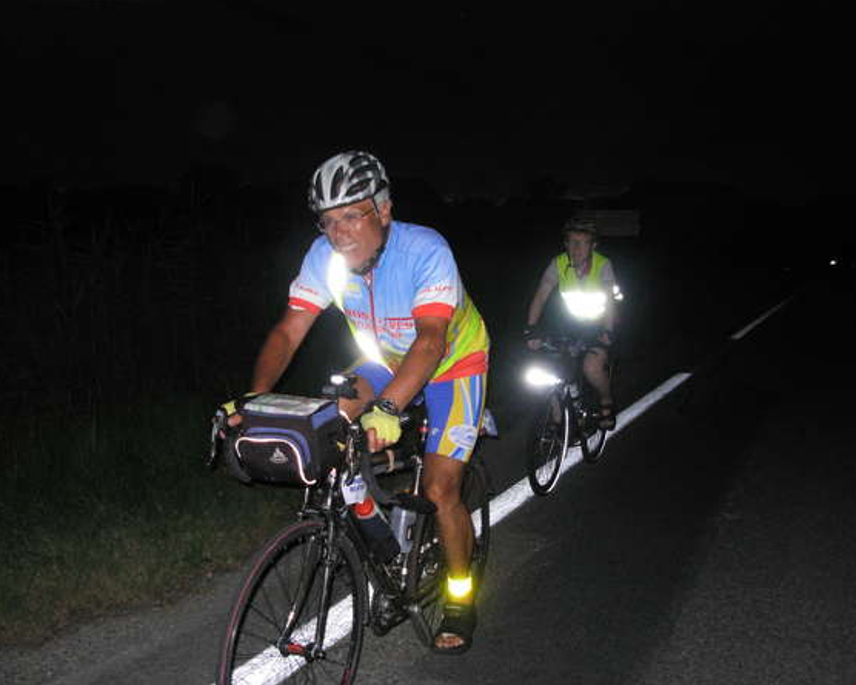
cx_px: 430
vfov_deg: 37.3
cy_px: 343
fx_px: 1014
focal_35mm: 40
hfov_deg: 45.8
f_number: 2.9
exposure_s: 1/117
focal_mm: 6.3
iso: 291
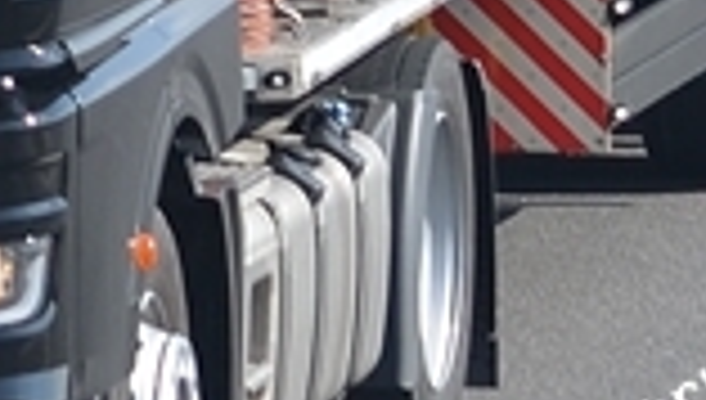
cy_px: -312
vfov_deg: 1.1
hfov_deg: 2.0
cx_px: -139
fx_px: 20174
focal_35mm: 1076
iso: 180
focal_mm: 135
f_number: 5.6
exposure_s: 1/800
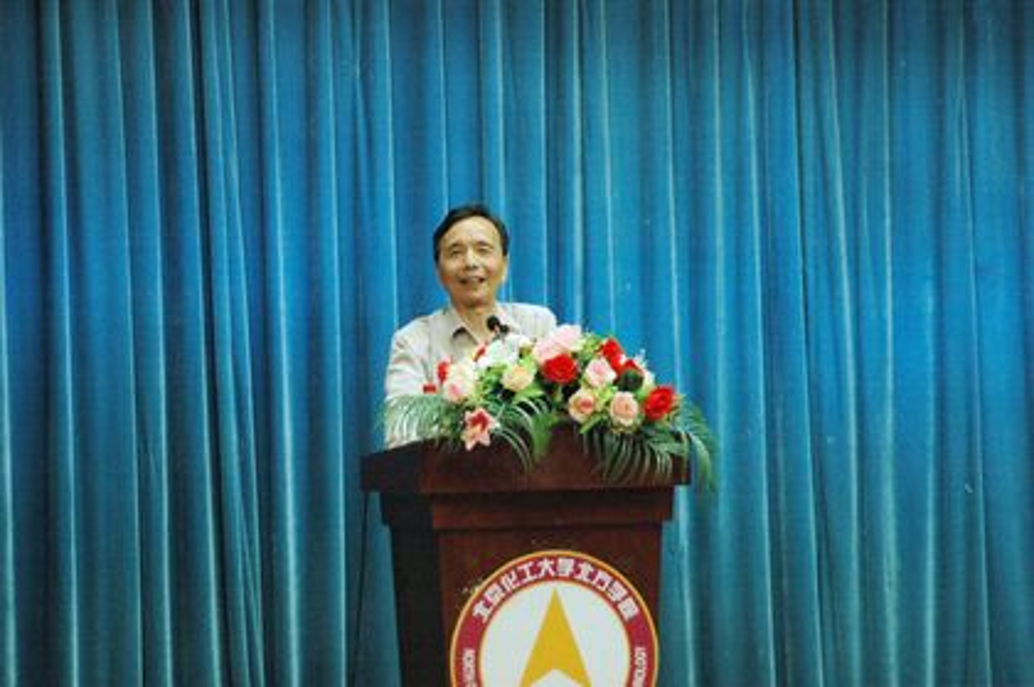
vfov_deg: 7.3
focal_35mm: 188
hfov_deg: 11.0
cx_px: 517
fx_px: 5379
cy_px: 344
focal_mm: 125
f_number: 5.6
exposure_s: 1/60
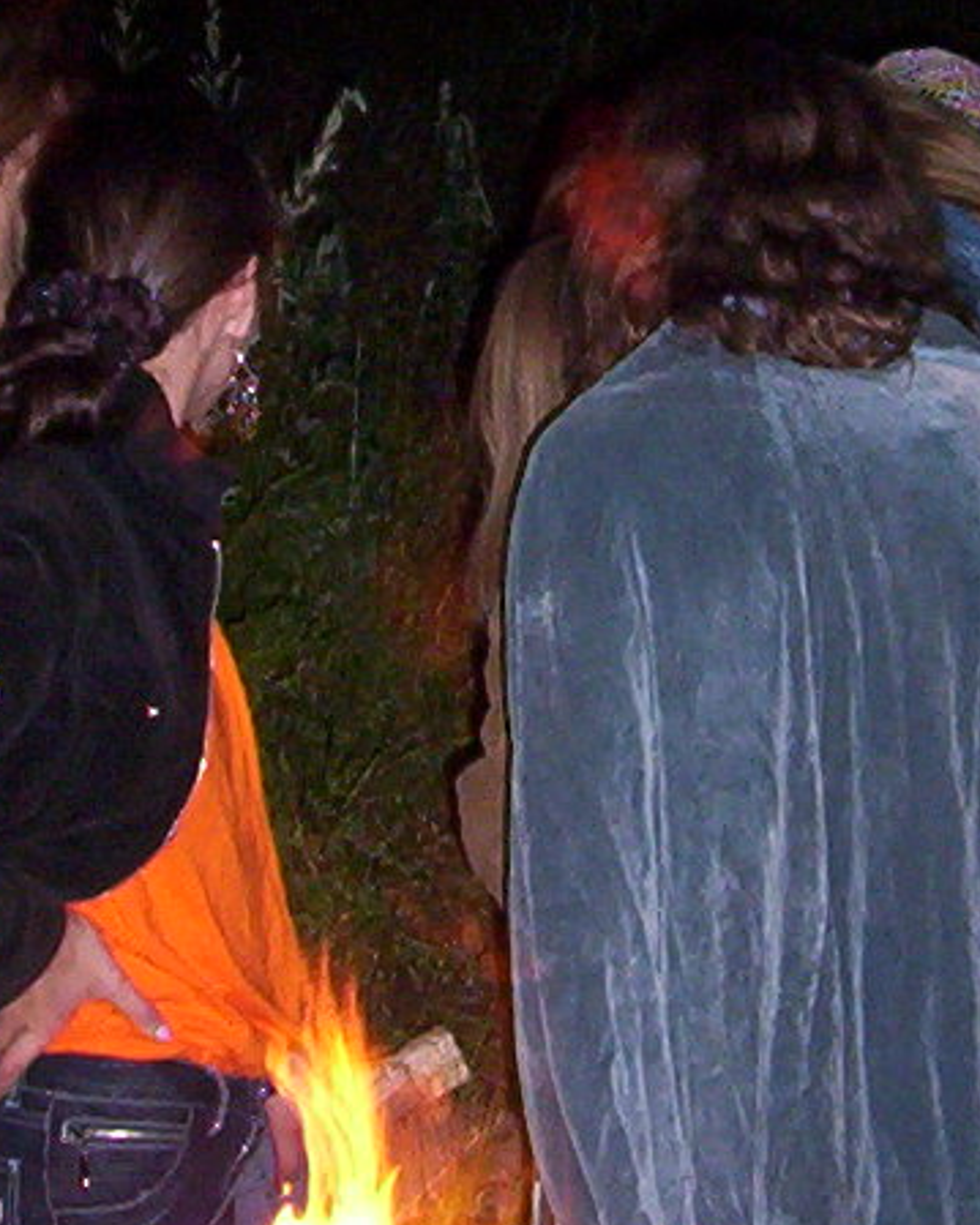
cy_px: 147
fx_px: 5549
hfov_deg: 10.1
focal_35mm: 153
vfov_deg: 12.5
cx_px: 374
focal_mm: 5.77
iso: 140
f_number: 2.73
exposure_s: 1/2
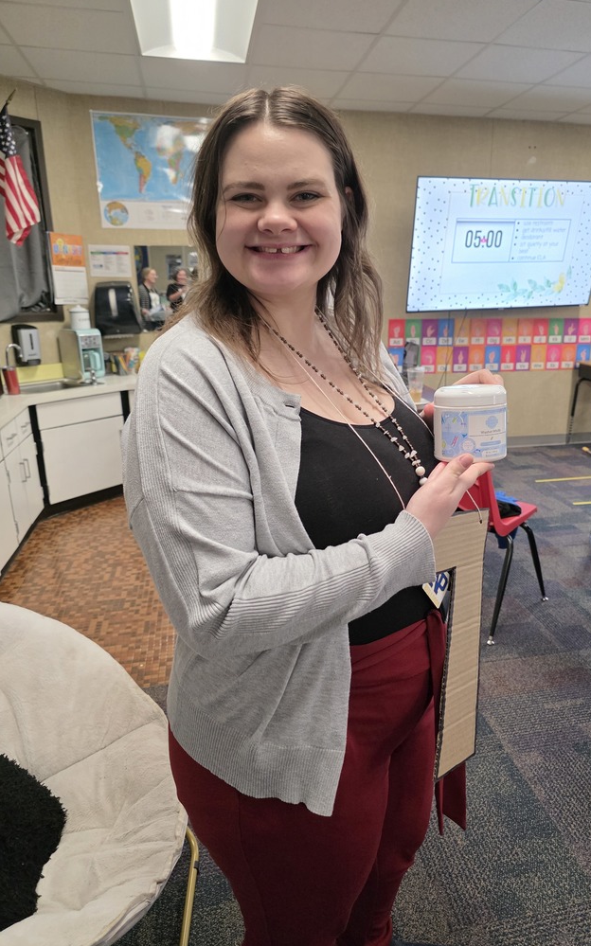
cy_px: 477
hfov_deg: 48.9
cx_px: 362
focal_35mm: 25
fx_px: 645
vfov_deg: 72.6
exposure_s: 1/100
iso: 1000
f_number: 1.7
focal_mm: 6.3
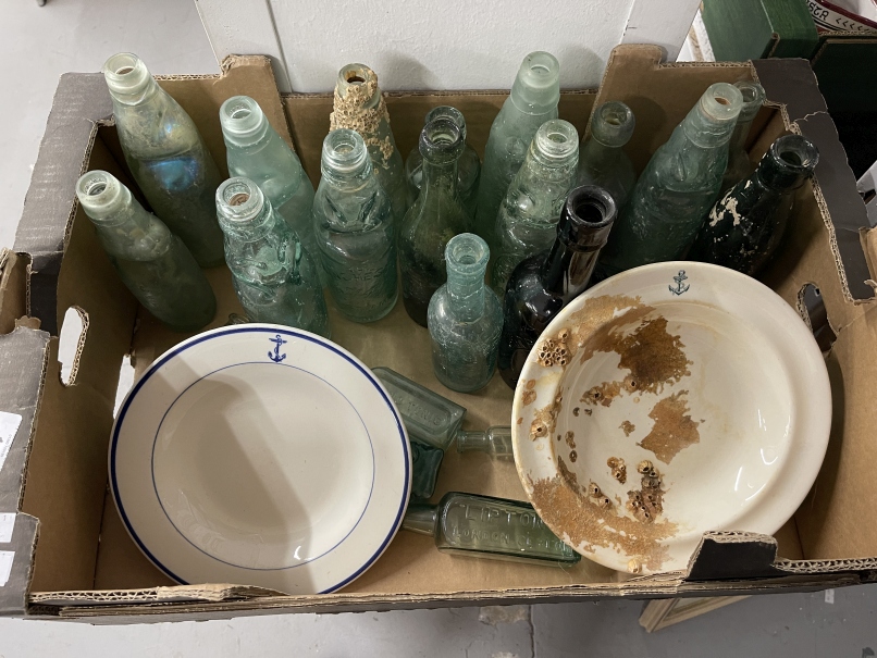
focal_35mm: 26
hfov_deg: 67.3
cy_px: 329
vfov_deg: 53.1
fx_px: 659
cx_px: 438
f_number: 1.6
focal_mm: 5.1
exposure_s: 1/50
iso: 250
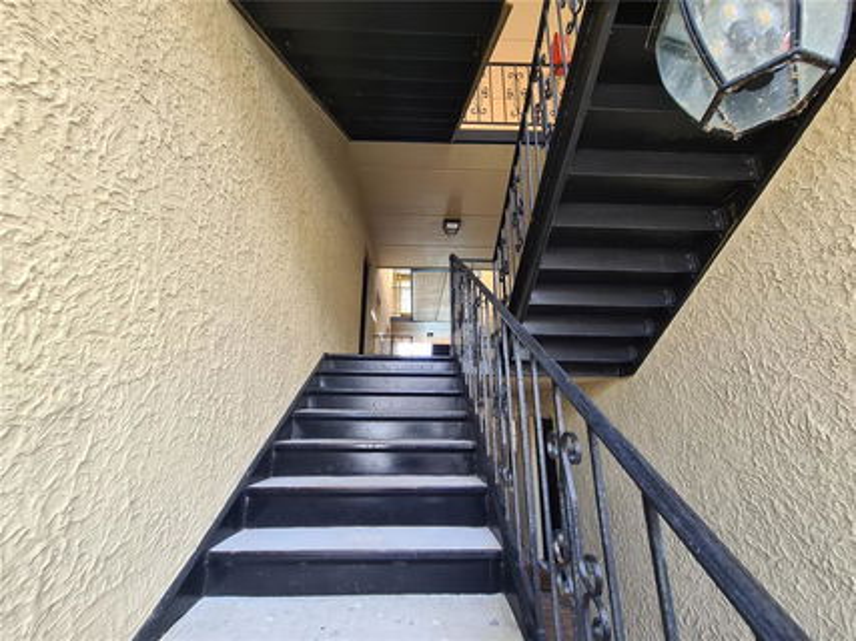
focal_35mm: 13
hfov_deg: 106.2
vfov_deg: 89.9
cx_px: 428
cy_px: 320
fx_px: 321
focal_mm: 2.22
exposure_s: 1/100
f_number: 2.2
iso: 100
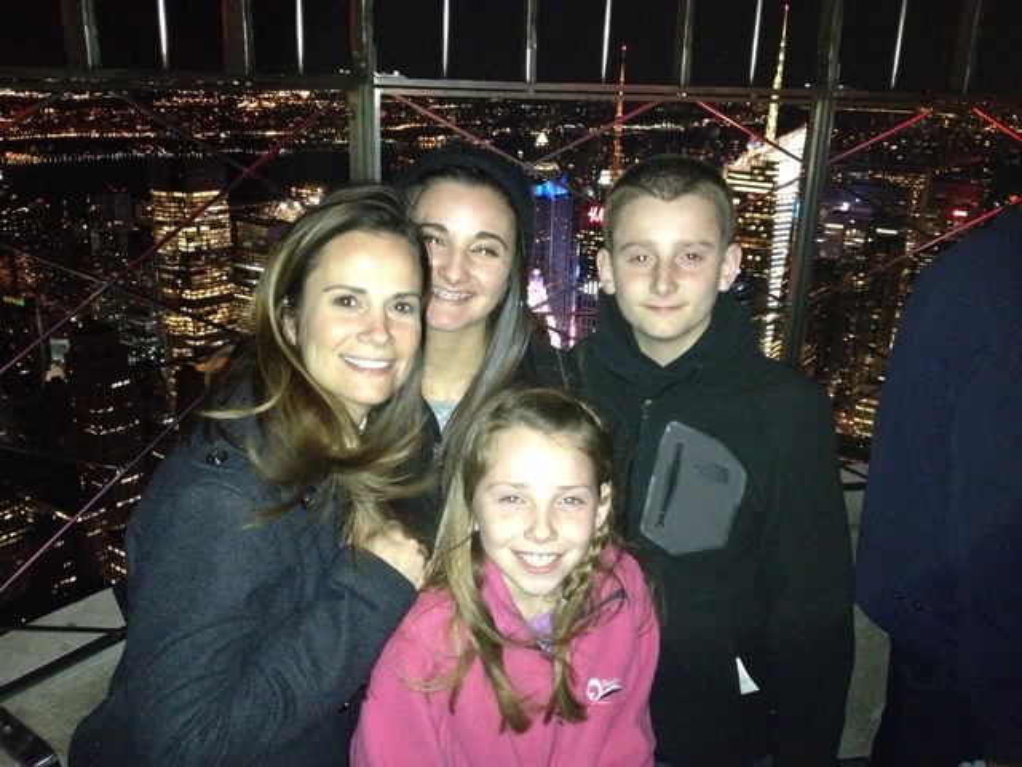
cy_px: 384
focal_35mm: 35
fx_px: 1033
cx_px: 511
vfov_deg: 40.7
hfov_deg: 52.6
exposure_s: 1/16
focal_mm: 4.28
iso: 800
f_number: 2.4
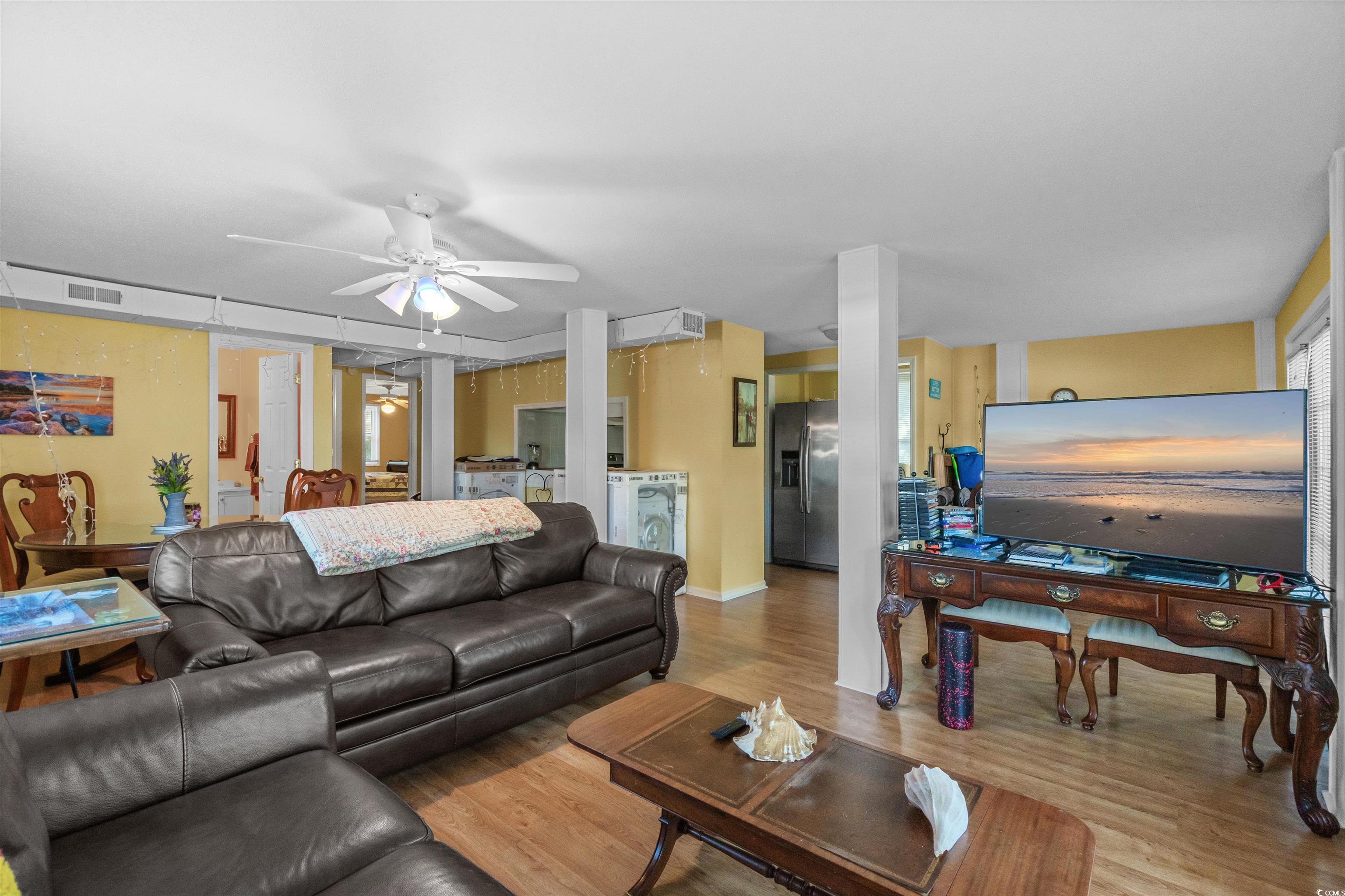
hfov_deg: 96.7
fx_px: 598
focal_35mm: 16
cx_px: 672
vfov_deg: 73.7
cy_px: 448
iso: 1000
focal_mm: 16
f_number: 8
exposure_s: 1/15
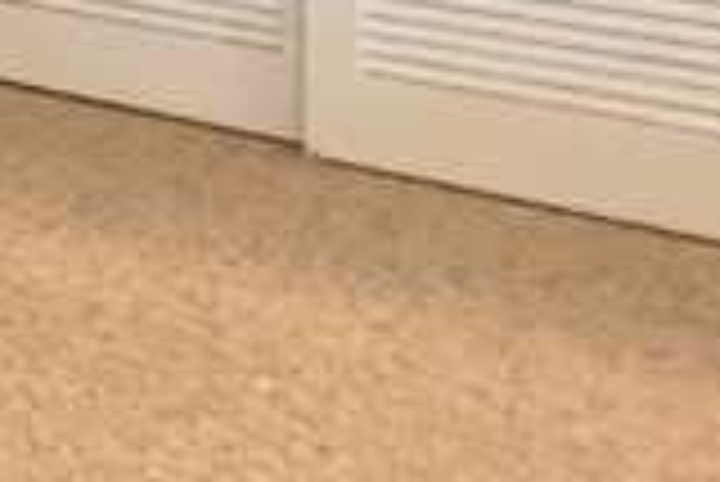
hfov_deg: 15.5
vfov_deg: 13.3
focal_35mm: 93
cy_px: -383
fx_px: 1862
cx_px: -868
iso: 1000
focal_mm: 2.22
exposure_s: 1/60
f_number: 2.2
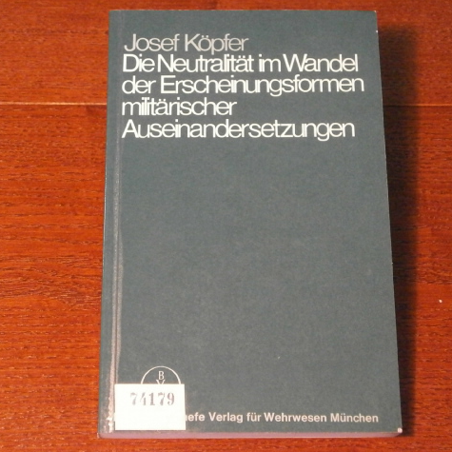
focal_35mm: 75
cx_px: 215
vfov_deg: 23.1
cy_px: 226
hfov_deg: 23.1
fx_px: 1108
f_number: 4.6
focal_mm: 11.1
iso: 800
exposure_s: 1/30
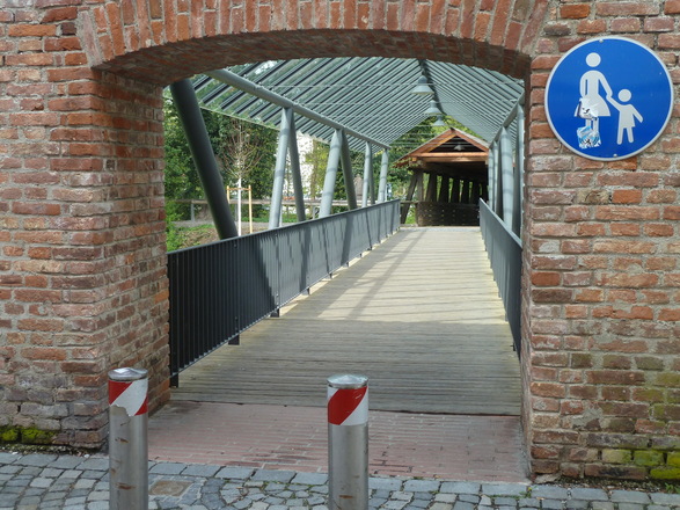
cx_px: 340
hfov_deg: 43.0
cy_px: 255
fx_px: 864
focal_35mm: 44
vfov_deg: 32.9
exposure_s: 1/100
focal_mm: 7.3
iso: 80
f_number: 3.7
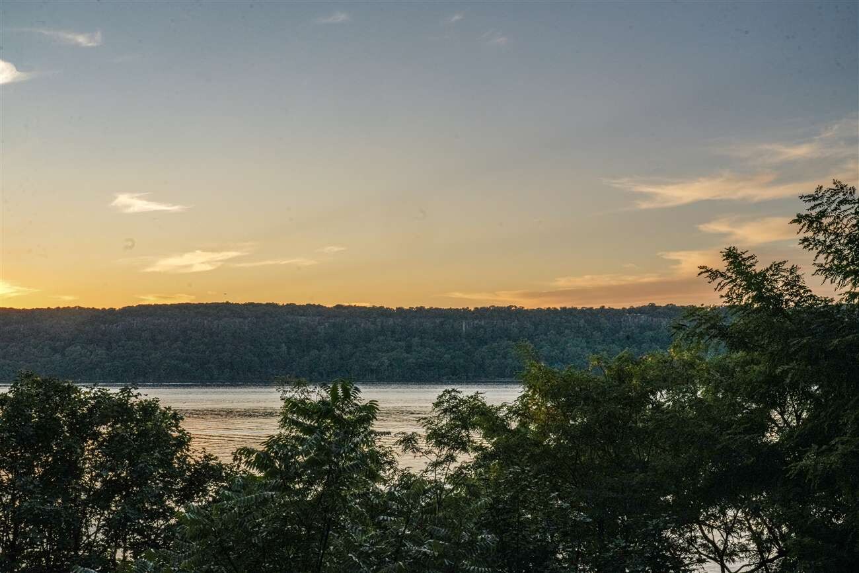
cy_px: 286
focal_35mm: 41
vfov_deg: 32.6
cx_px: 430
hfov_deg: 47.4
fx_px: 978
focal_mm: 41
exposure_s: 1/100
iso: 1600
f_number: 20
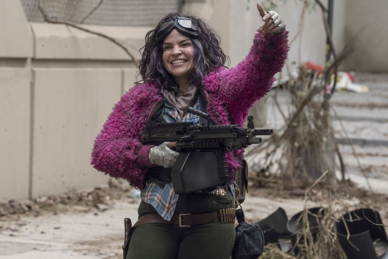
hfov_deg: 7.4
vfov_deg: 4.9
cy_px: 129
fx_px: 3017
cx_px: 194
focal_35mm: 280
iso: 2000
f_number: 8
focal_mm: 186
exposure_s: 1/400
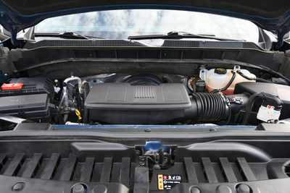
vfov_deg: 43.6
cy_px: 96
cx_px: 145
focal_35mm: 30
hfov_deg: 61.9
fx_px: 242
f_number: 5.6
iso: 560
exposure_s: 1/250
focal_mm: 20
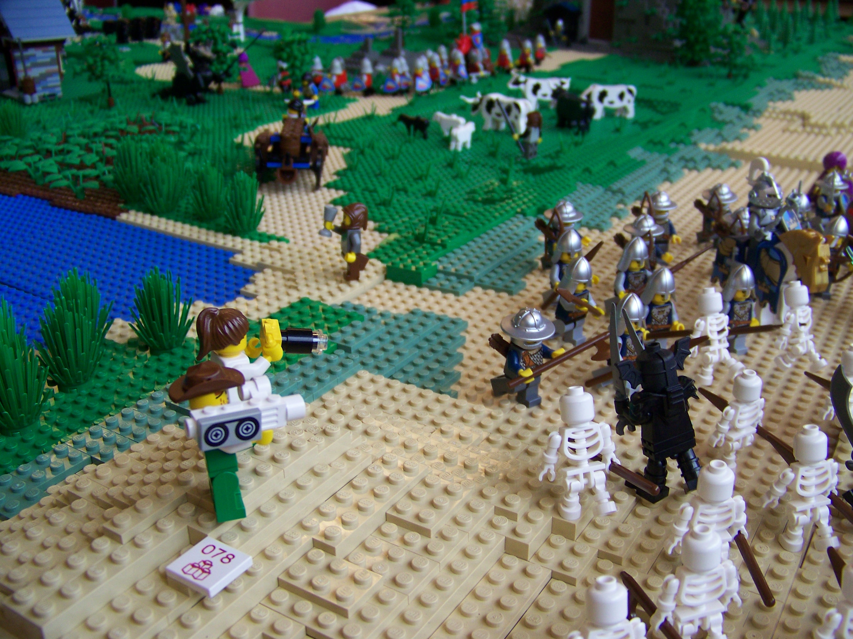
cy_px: 320
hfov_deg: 51.4
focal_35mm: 36
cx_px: 426
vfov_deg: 39.7
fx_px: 887
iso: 80
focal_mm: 5.85
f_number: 2.8
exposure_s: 1/30
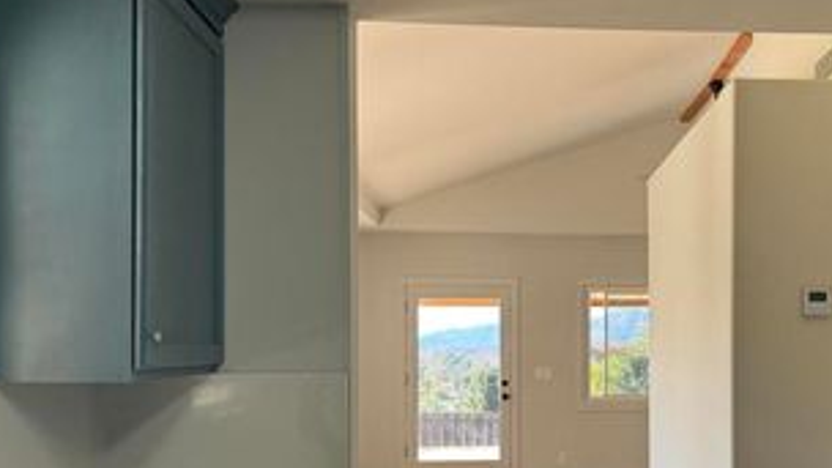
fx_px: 949
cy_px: 352
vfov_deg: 27.3
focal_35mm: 43
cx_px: 605
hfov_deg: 46.0
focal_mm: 6.76
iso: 50
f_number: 1.78
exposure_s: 1/133
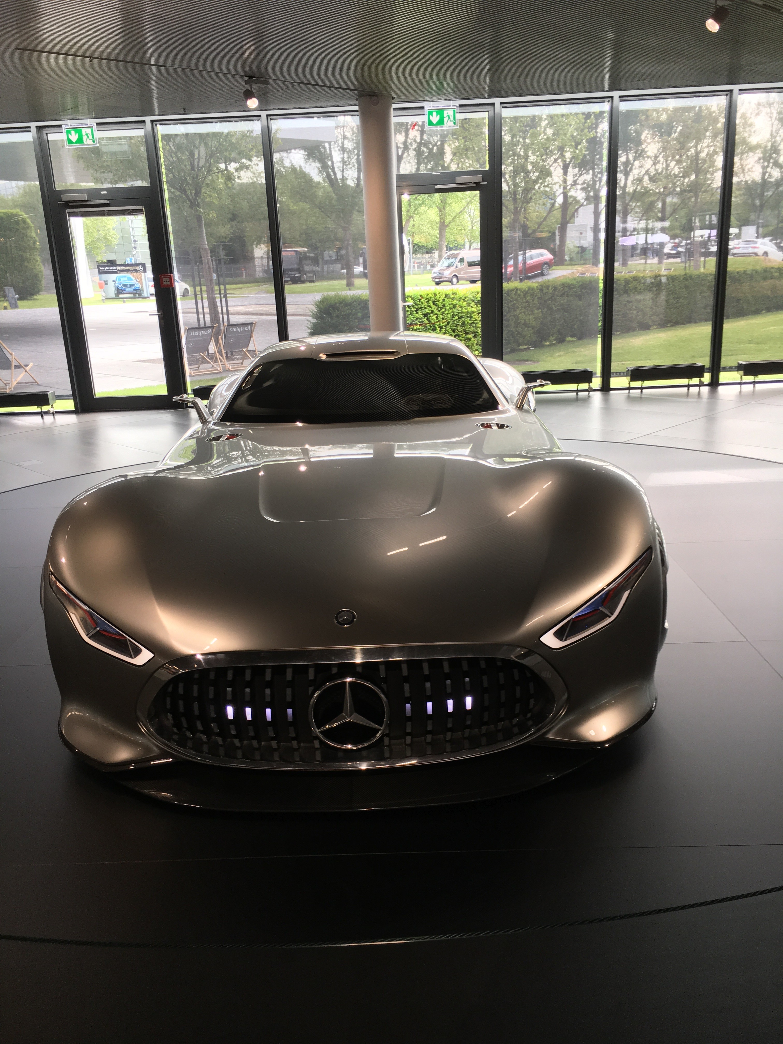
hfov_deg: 48.2
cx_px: 392
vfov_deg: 61.7
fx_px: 875
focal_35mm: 29
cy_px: 522
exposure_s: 1/100
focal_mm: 4.15
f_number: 2.2
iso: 40
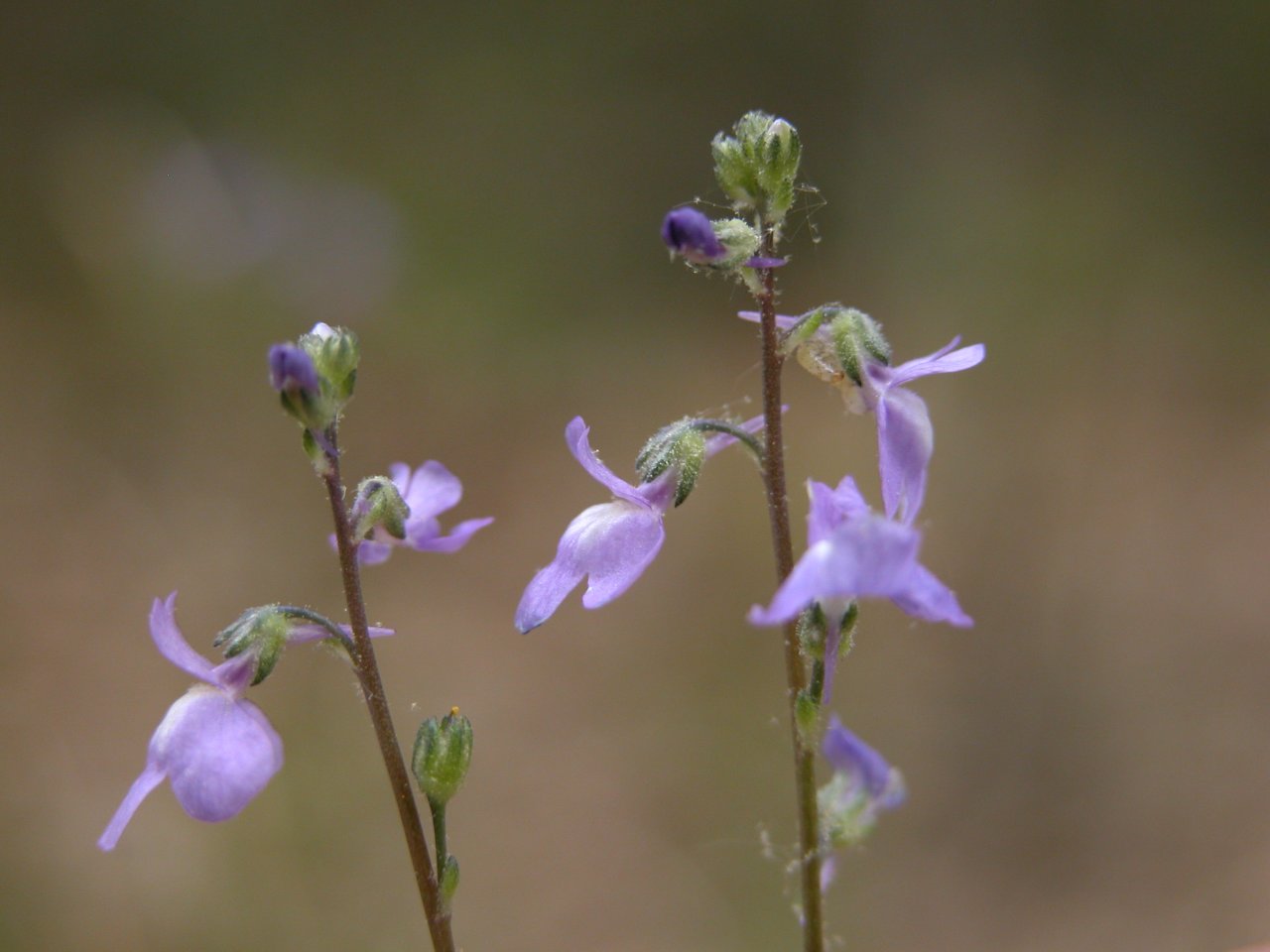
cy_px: 476
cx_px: 635
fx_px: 3669
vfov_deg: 14.8
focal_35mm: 100
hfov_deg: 19.6
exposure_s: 1/349
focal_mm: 25.4
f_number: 3.6
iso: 100
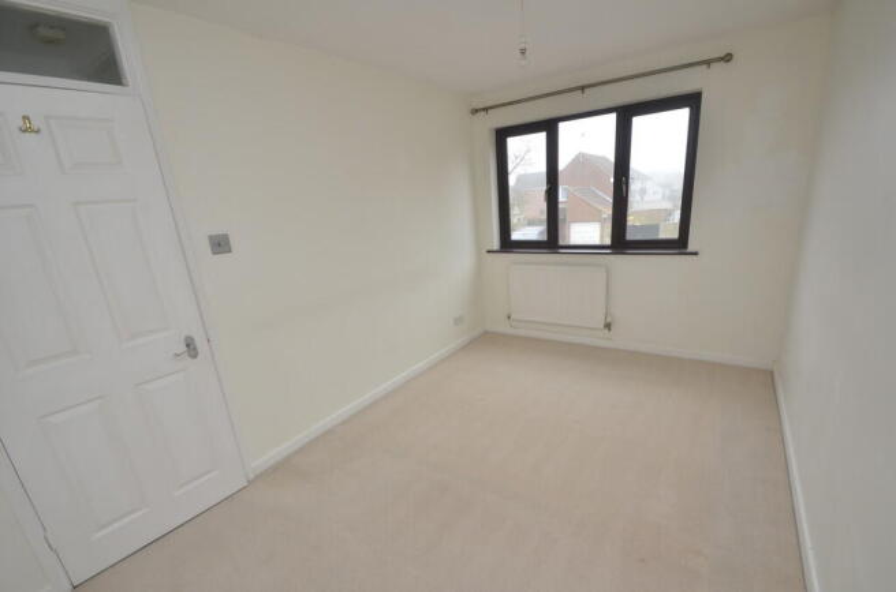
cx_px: 448
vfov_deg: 77.0
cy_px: 296
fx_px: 372
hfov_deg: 100.5
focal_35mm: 15
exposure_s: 1/60
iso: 400
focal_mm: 10
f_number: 7.1
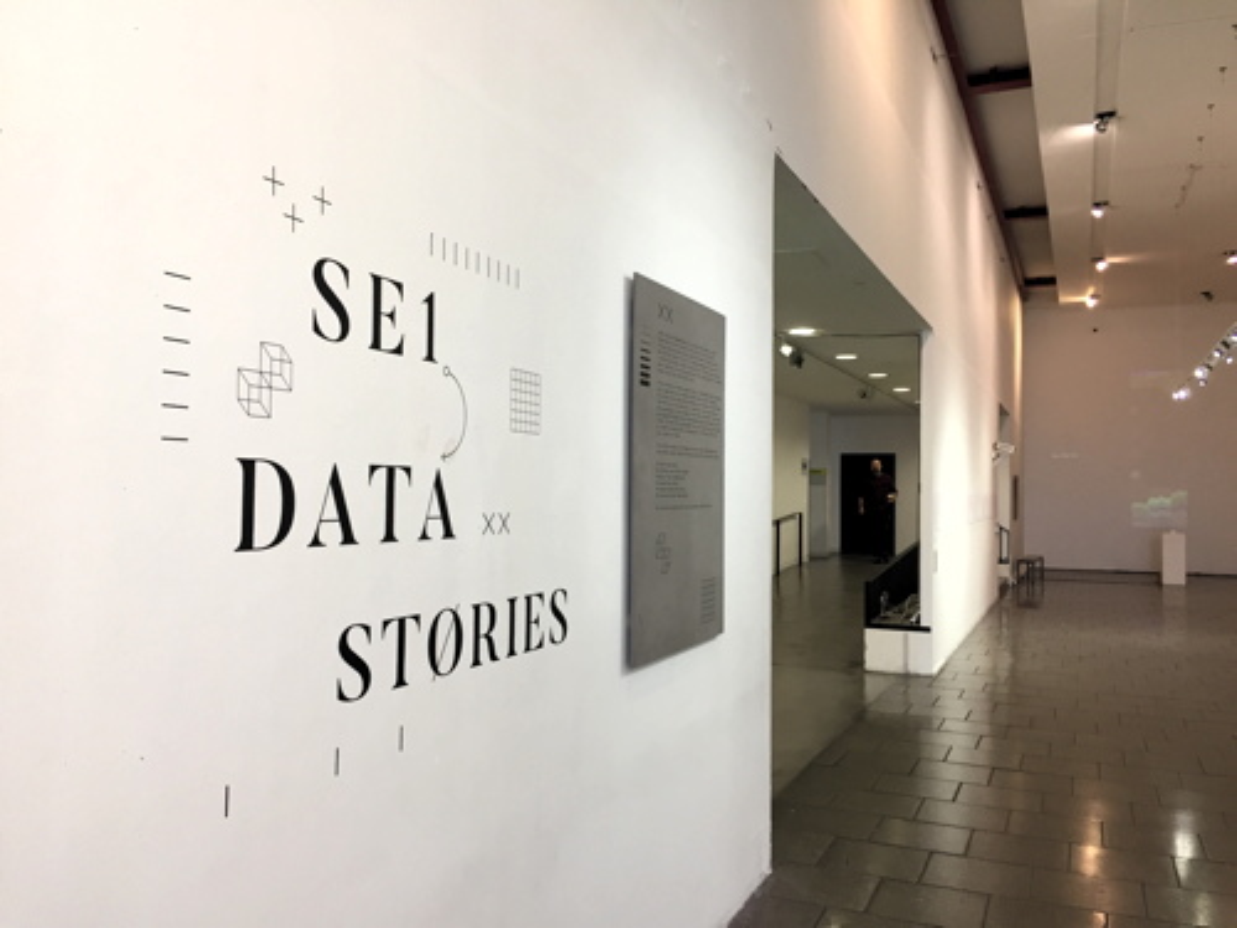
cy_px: 464
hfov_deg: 61.7
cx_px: 618
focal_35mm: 29
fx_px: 1036
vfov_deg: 48.2
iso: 40
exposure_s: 1/33
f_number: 2.2
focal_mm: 4.15
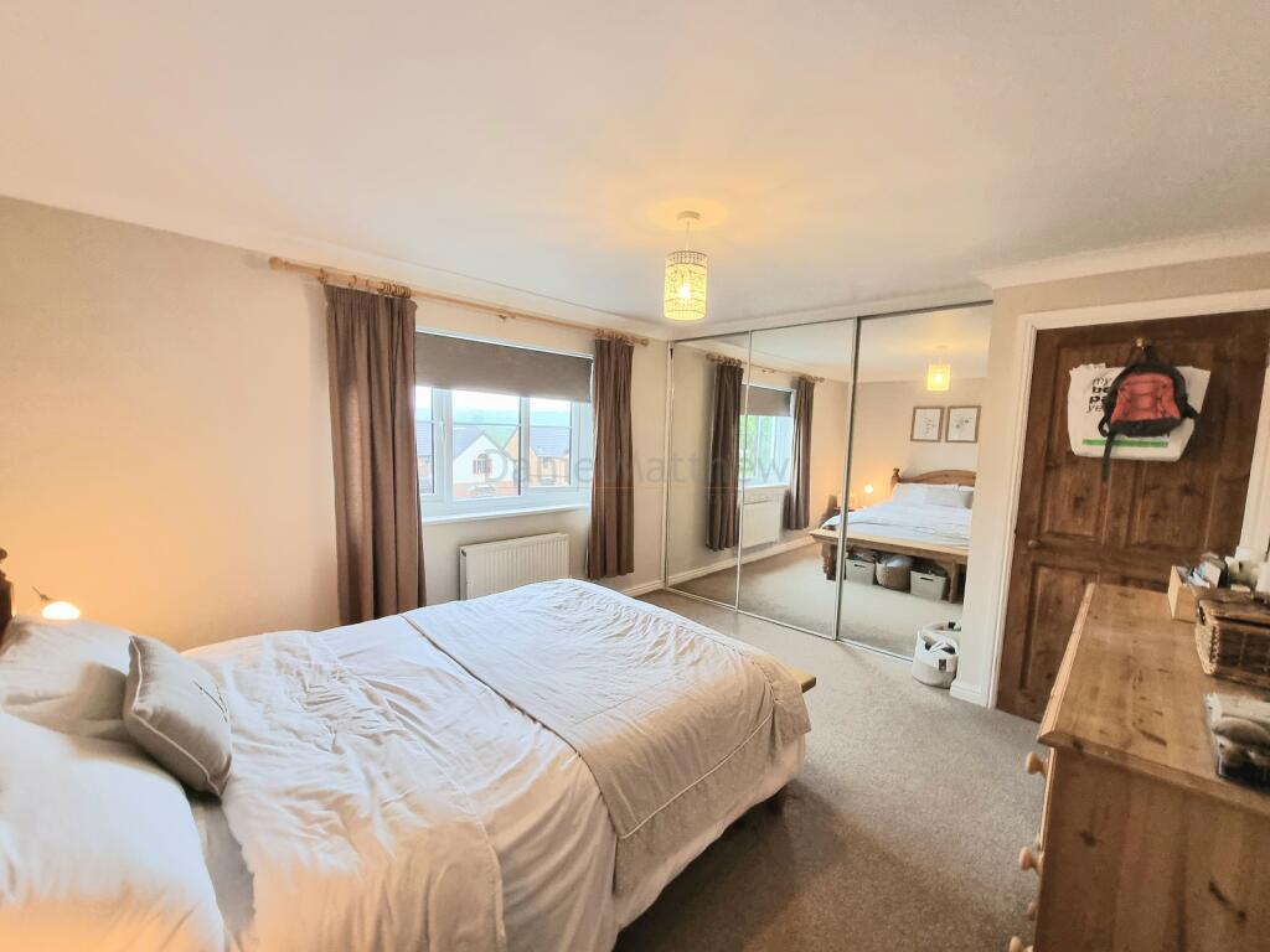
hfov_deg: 106.2
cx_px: 635
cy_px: 476
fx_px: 477
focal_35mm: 13
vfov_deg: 89.9
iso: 200
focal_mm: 2.2
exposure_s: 1/50
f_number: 2.2
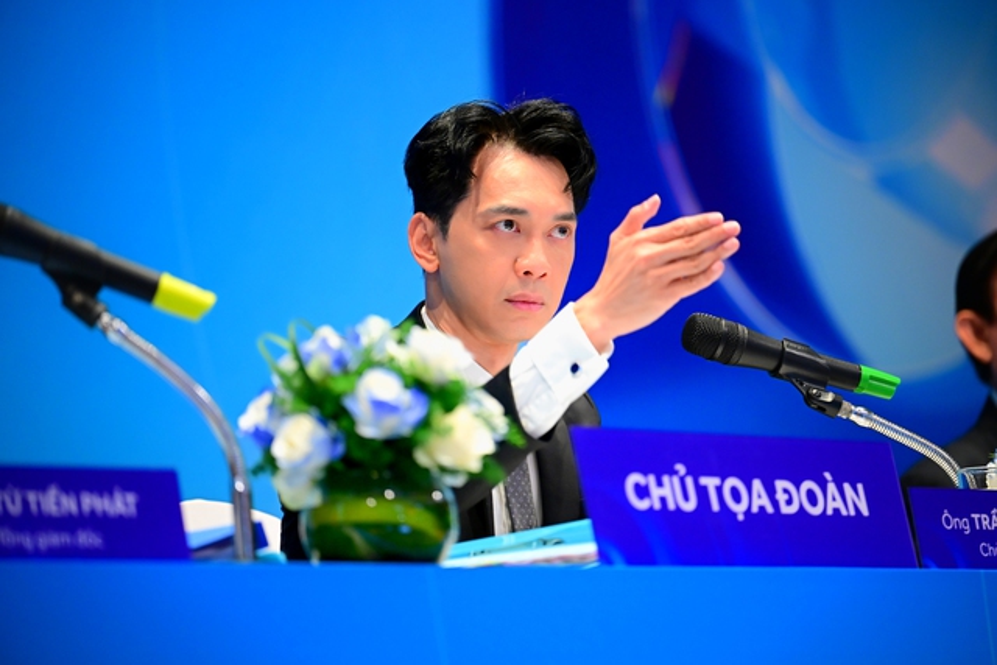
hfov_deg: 10.3
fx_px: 5540
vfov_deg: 6.9
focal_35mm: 200
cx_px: 498
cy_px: 332
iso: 3200
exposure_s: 1/200
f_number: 2.8
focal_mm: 200
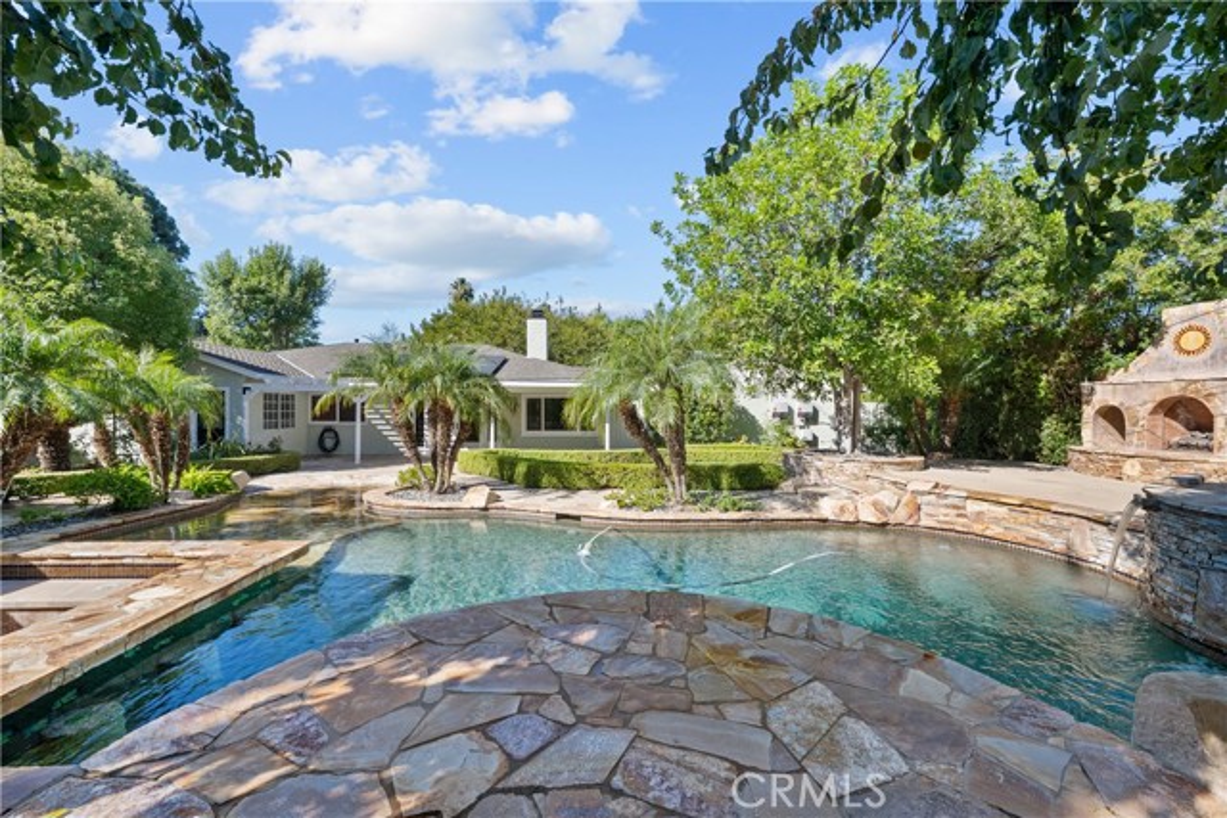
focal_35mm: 14
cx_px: 614
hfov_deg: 104.2
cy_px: 409
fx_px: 477
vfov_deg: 81.2
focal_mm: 14
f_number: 9
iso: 100
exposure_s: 1/30
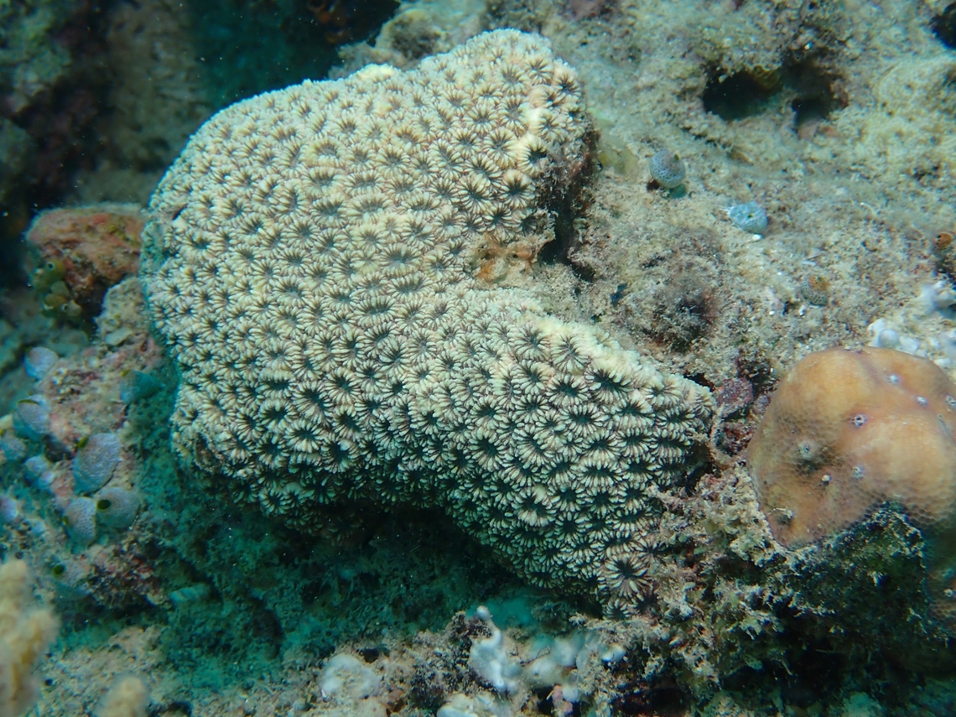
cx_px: 478
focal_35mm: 58
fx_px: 1602
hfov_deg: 33.2
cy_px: 358
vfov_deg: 25.2
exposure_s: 1/250
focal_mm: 10.35
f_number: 5
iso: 160
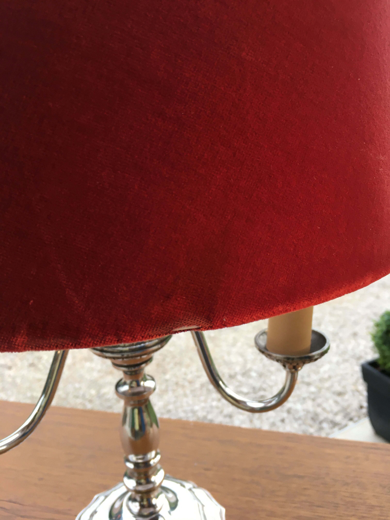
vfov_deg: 61.7
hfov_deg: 48.2
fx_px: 436
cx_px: 195
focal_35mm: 29
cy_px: 260
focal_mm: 4.15
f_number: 2.2
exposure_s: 1/33
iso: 25
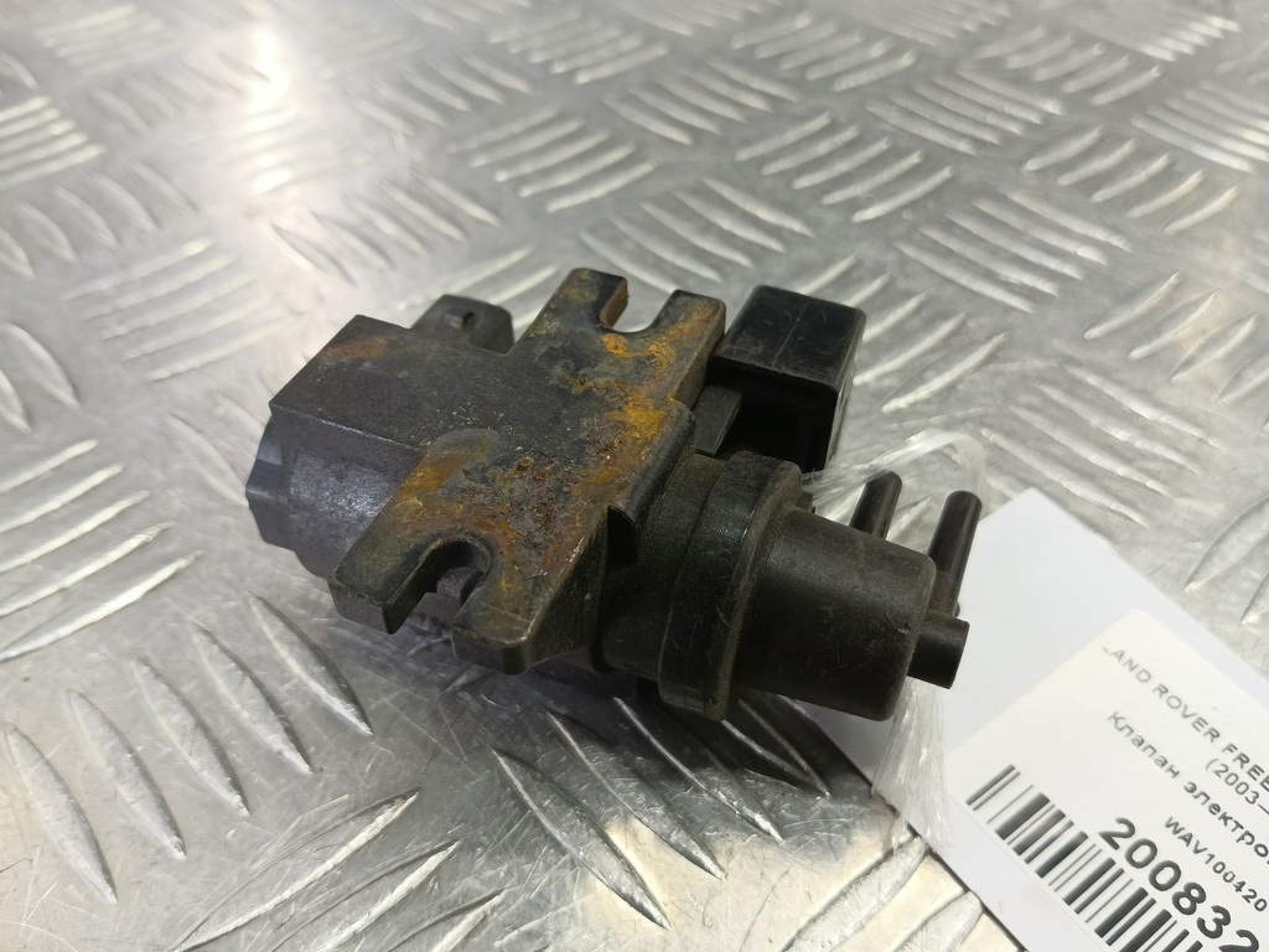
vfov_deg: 58.9
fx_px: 843
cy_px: 476
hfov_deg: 73.9
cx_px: 634
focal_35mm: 23
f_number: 1.6
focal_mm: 4.11
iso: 145
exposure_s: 1/50
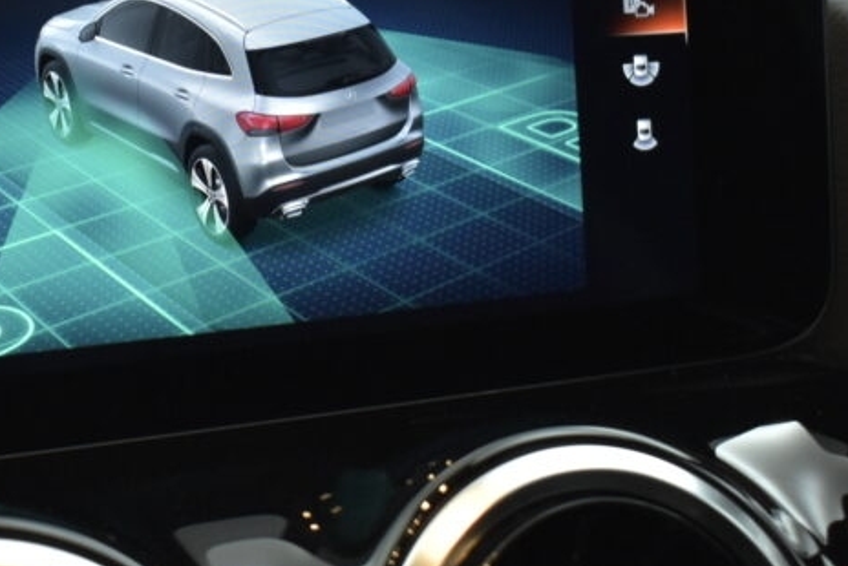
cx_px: 93
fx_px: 2027
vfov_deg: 15.8
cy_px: 108
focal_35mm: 86
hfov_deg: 23.1
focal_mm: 26
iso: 1600
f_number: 4
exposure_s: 1/100
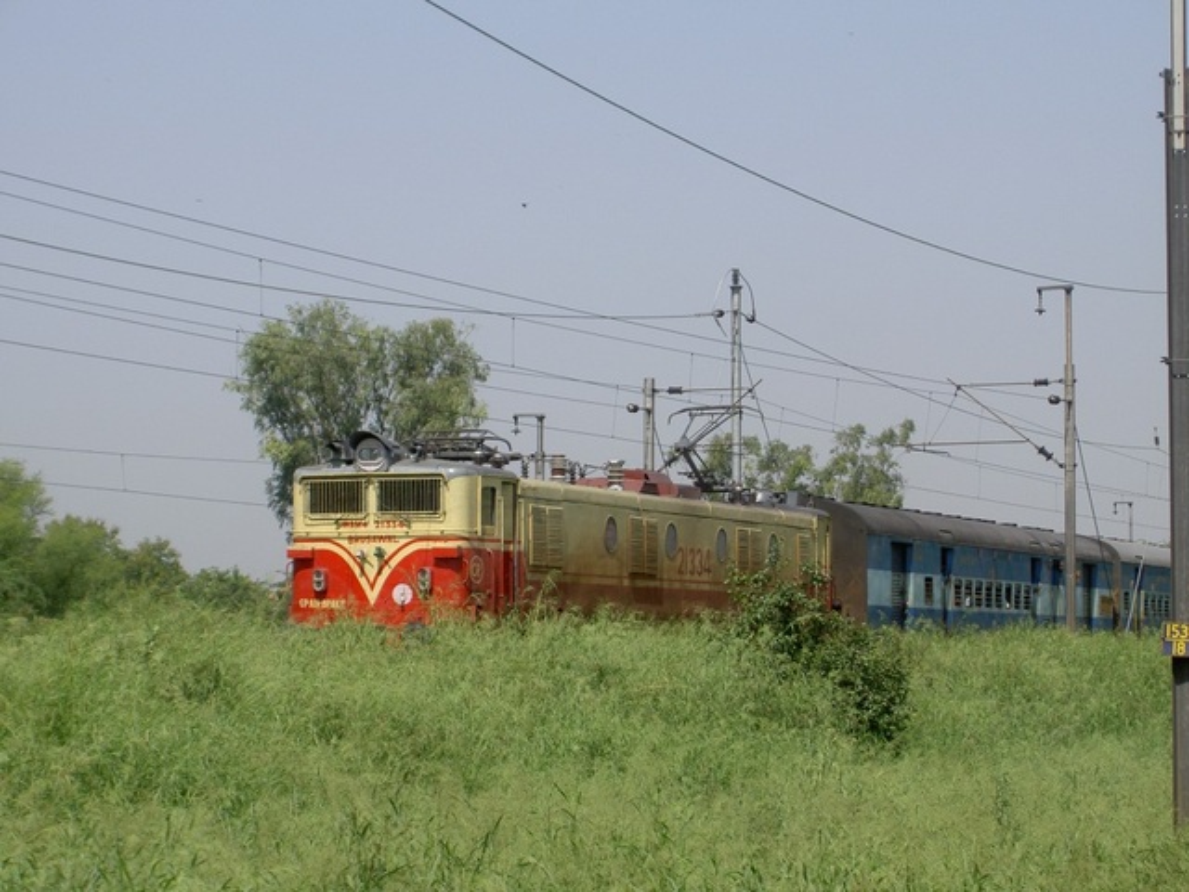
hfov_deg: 16.8
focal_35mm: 117
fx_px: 4019
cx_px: 594
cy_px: 446
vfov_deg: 12.7
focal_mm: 24
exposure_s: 1/400
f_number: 4.9
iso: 50
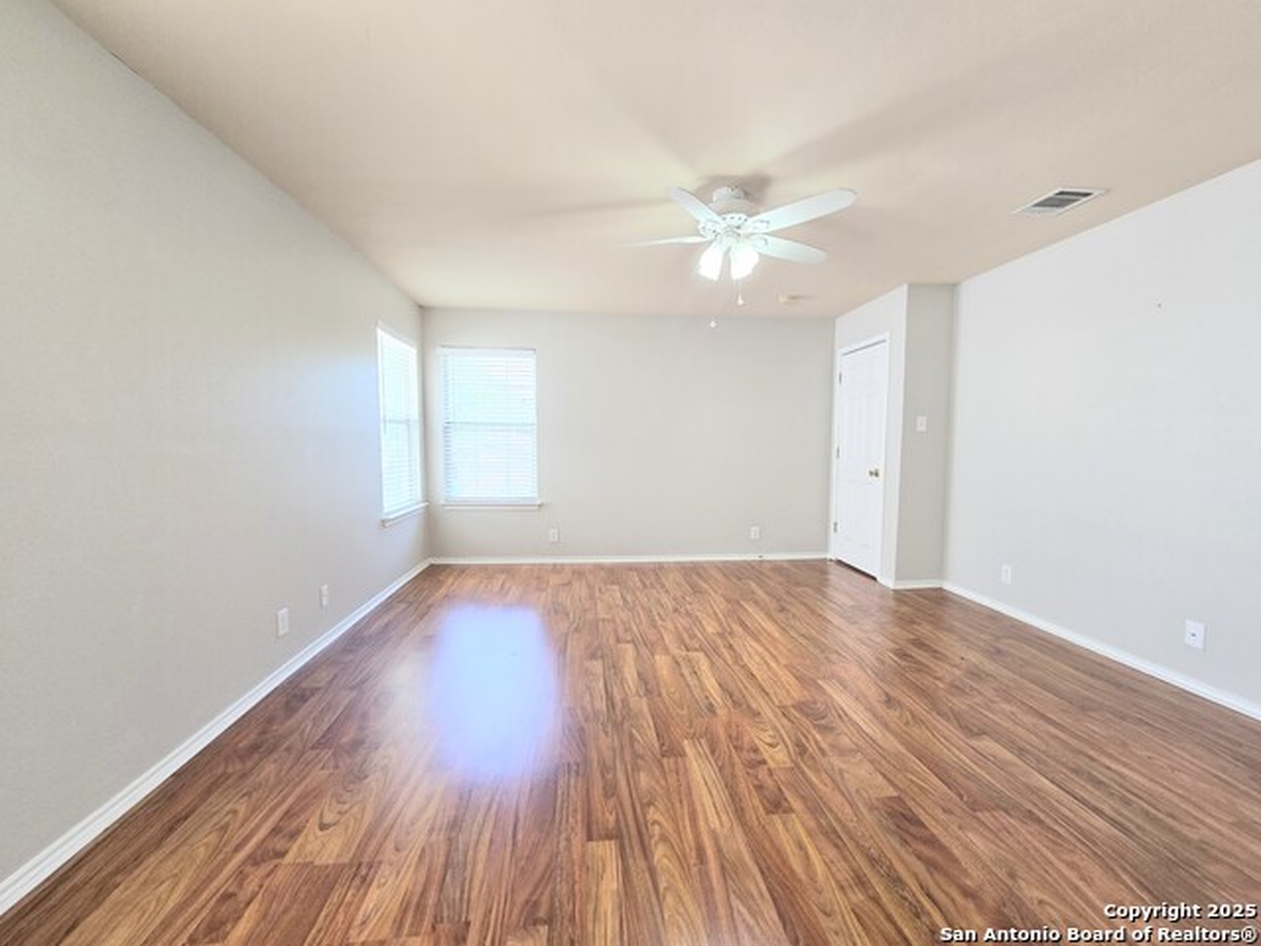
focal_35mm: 13
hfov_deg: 106.2
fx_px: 474
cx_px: 630
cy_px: 473
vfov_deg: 89.9
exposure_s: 1/60
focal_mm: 2.2
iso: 64
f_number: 2.2
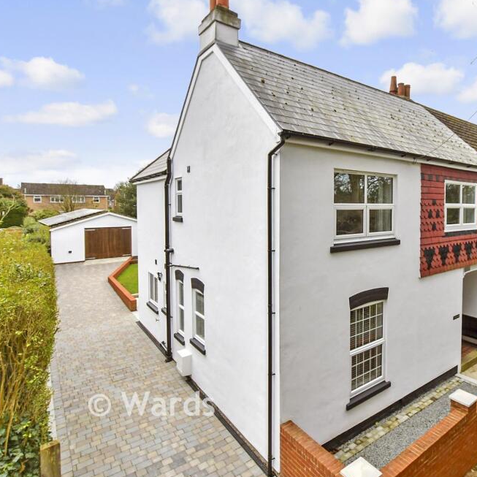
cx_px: 331
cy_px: 233
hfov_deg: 71.8
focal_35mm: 20
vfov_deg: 74.8
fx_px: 312
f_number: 6.3
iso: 400
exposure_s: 1/400
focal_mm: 10
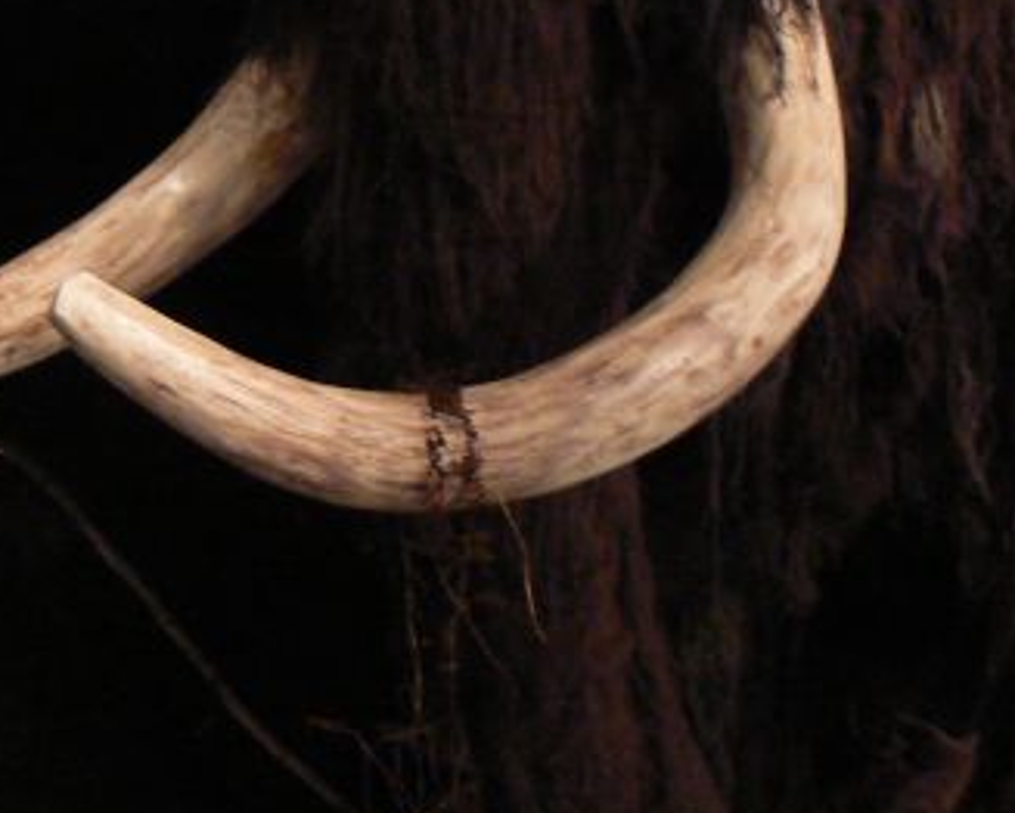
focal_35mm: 86
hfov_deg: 22.1
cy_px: 171
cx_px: 723
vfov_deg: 17.7
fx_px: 2585
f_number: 2.8
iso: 200
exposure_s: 1/6
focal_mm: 6
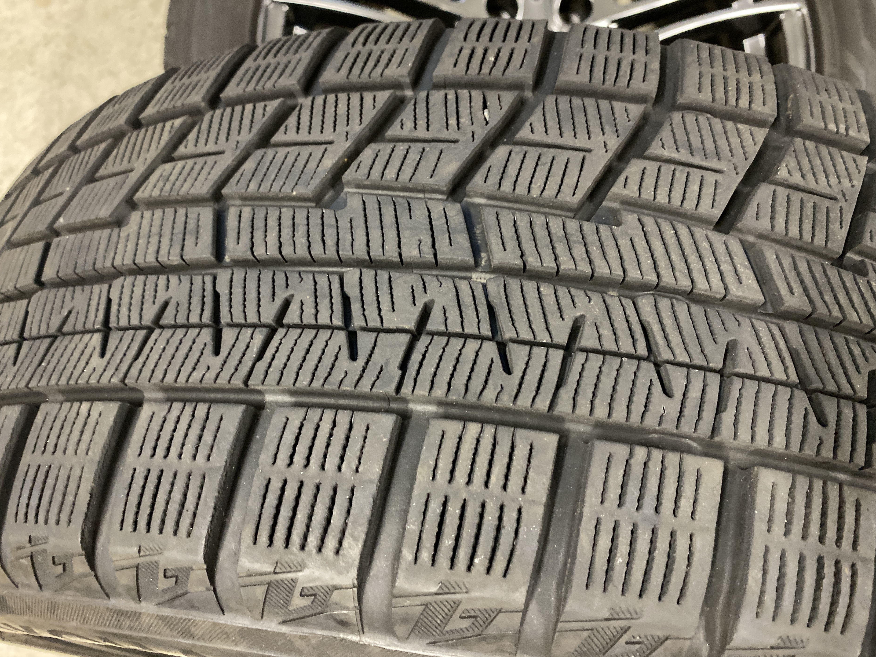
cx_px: 418
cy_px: 313
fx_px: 709
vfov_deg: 49.7
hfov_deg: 63.4
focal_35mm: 28
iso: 640
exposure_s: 1/30
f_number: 1.8
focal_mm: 4.25
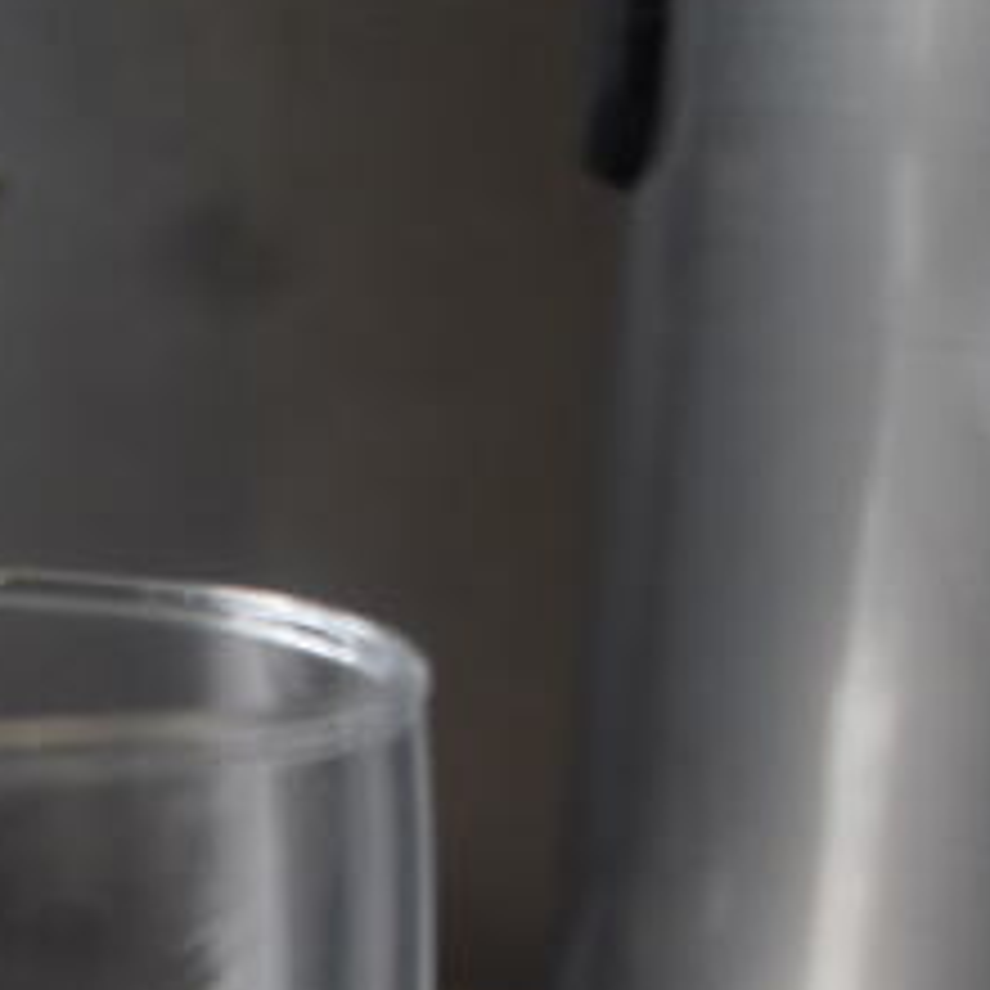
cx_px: -243
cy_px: 1667
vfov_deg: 14.8
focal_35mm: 106
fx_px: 3430
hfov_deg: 15.7
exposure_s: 1/250
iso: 640
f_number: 3.8
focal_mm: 20
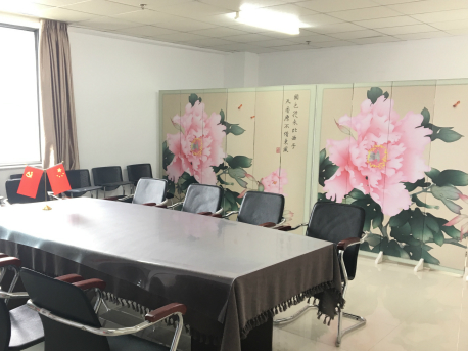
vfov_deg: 37.6
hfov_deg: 48.8
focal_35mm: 38
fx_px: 513
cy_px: 206
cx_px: 195
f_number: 2.2
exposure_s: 1/33
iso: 64
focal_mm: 4.15
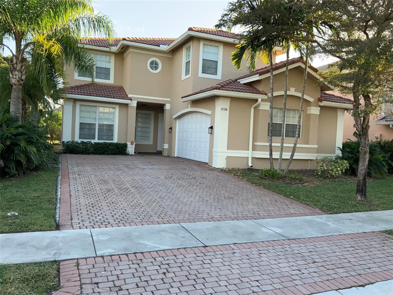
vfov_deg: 48.2
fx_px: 329
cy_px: 148
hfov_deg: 61.7
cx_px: 196
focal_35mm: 29
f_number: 1.8
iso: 16
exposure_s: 1/257
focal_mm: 3
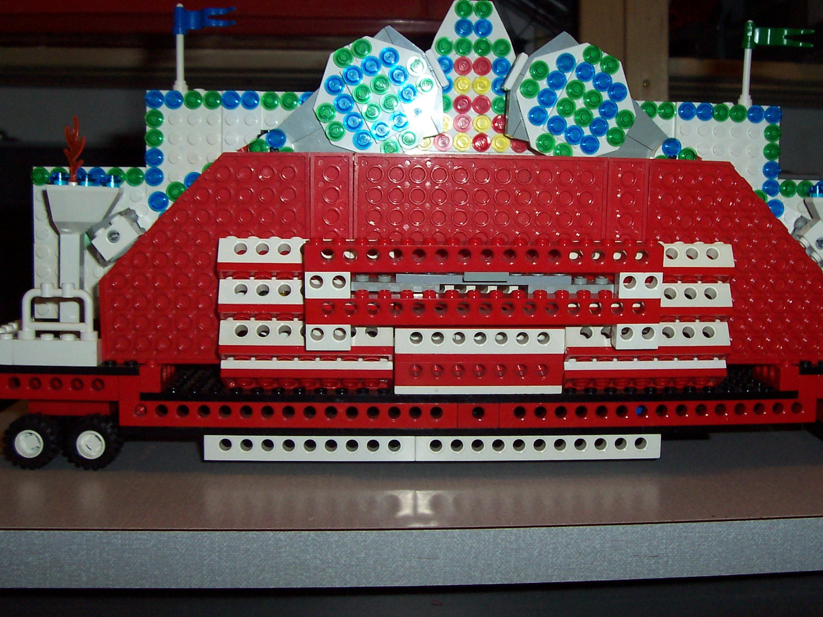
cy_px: 278
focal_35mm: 43
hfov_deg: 43.8
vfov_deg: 33.6
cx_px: 465
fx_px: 1022
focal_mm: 5.6
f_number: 2.8
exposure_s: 1/60
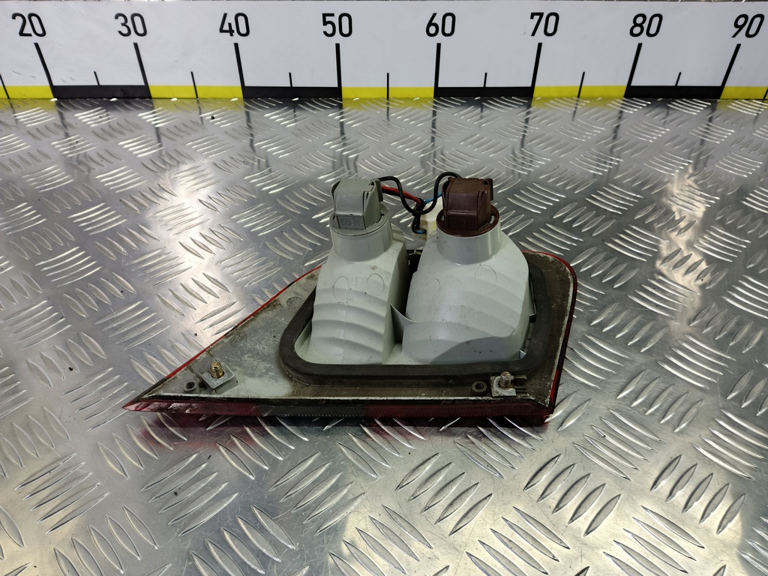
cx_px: 384
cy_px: 288
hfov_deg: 73.9
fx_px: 510
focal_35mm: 23
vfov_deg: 58.9
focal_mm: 4.11
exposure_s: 1/33.3
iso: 105
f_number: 1.6
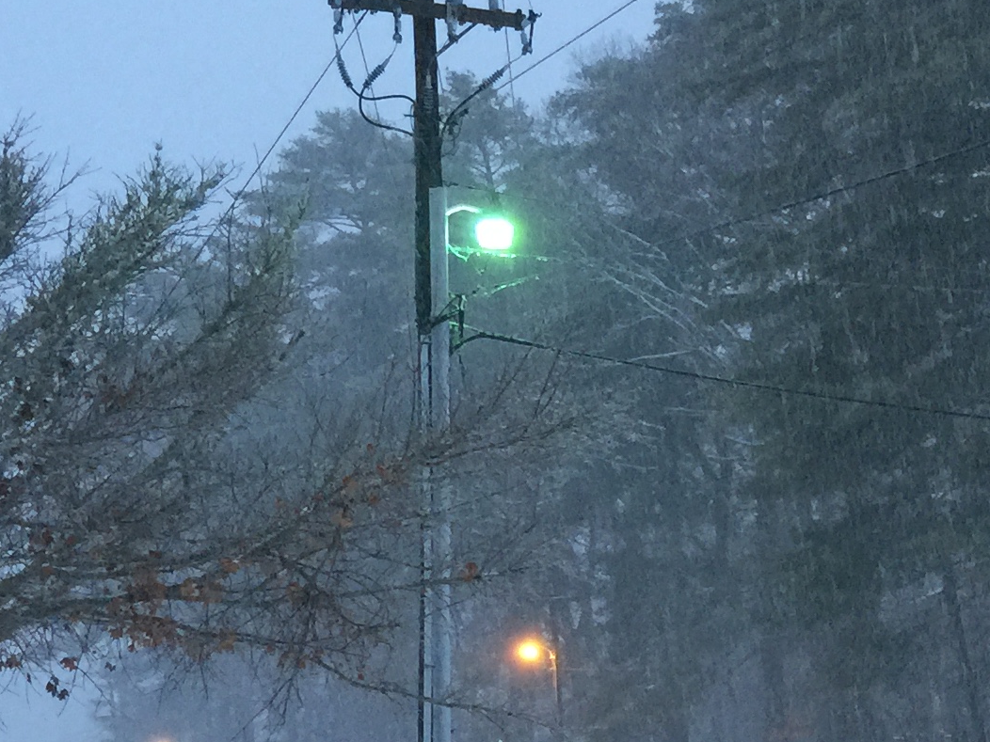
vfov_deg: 16.2
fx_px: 2574
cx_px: 1231
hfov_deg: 20.2
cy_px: 672
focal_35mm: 90
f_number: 2.2
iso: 64
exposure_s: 1/15
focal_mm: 4.15
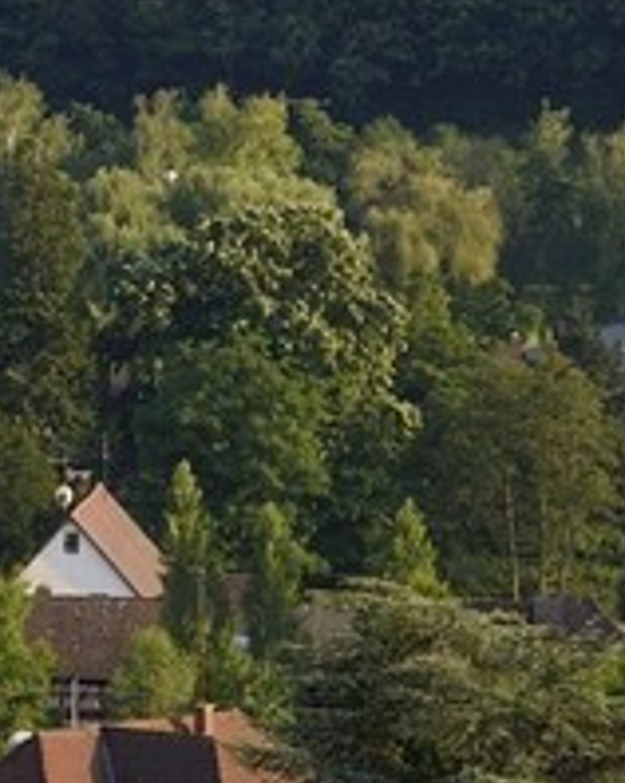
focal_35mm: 364
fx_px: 8429
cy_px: 388
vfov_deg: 5.3
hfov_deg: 3.9
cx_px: -2207
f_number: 10
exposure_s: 1/200
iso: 200
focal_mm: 48
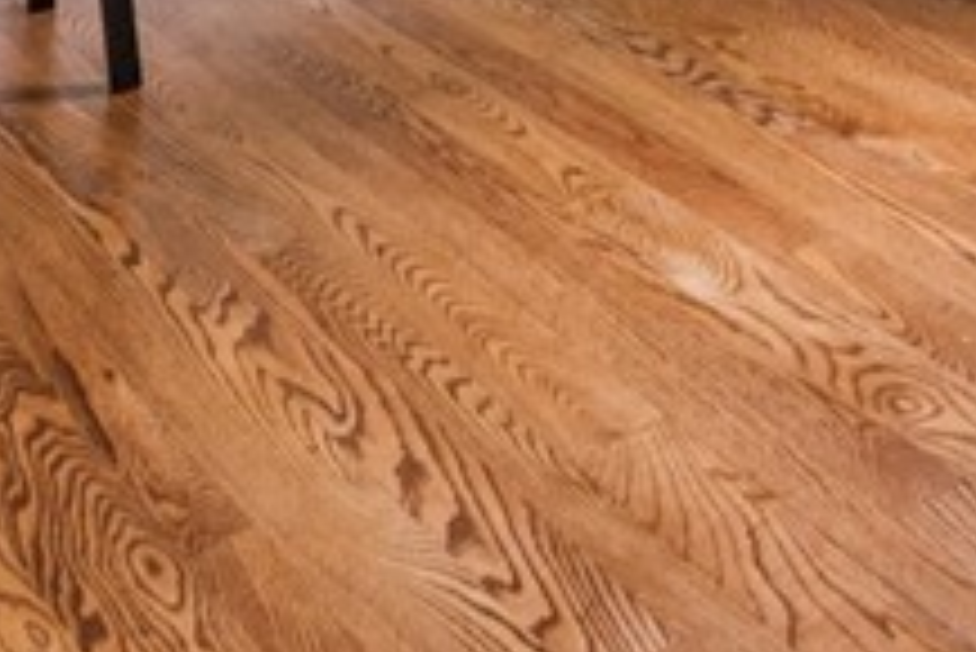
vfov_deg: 15.2
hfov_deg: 28.4
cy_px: -697
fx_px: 1899
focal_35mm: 70
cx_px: 731
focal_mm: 14
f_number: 11
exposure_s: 1/2.5
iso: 50
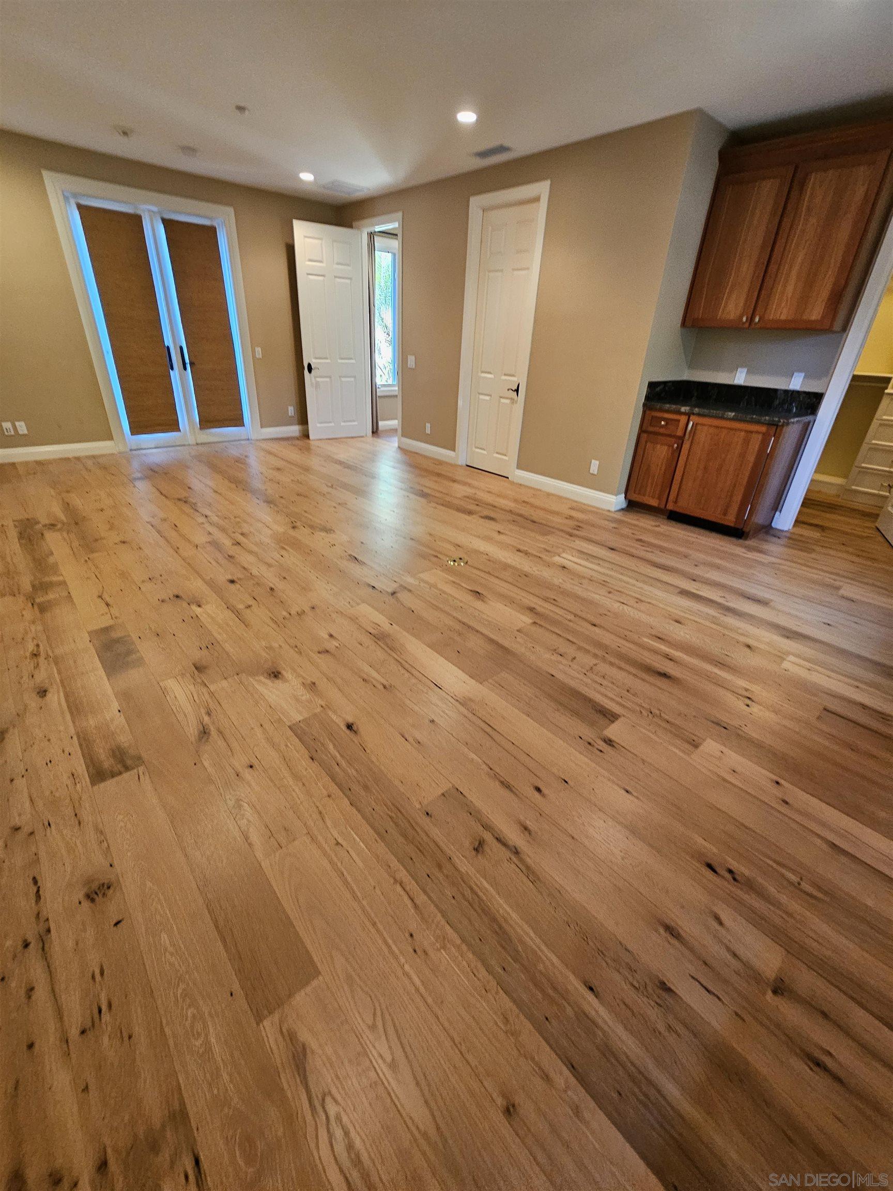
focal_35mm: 13
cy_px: 596
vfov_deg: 106.2
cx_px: 446
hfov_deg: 89.9
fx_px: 447
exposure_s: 1/30
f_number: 2.2
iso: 320
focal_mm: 2.2
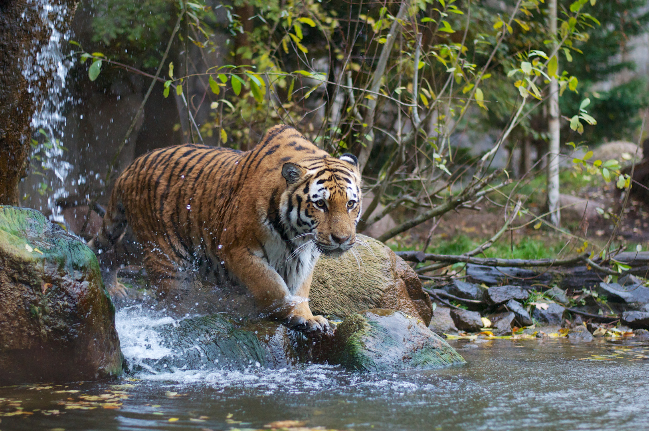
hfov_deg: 27.0
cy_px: 216
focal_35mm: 75
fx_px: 1350
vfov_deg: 18.1
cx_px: 324
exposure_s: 1/640
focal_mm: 50
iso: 1250
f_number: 1.8
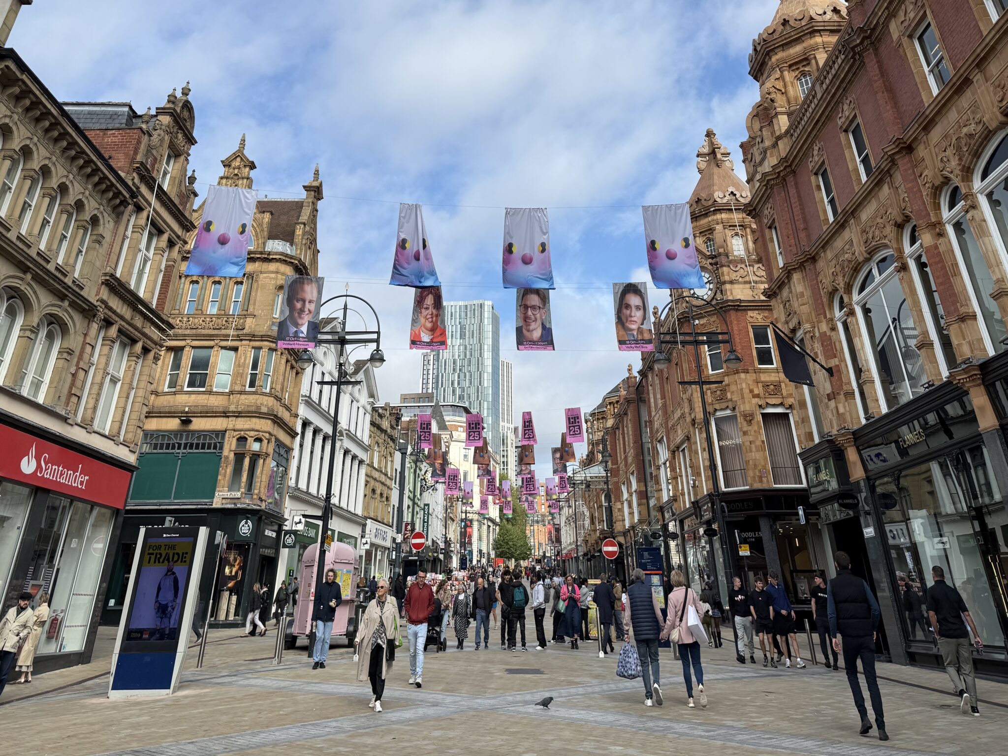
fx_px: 699
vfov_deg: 56.8
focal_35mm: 24
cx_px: 504
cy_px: 378
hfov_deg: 71.6
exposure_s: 1/3953
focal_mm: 6.76
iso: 80
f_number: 1.78
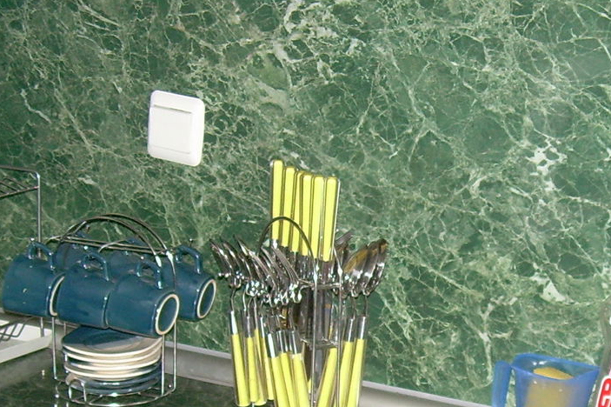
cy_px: 331
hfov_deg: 22.4
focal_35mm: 90
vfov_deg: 15.1
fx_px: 1527
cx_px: 481
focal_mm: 6.3
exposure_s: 1/60
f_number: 2.8
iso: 100
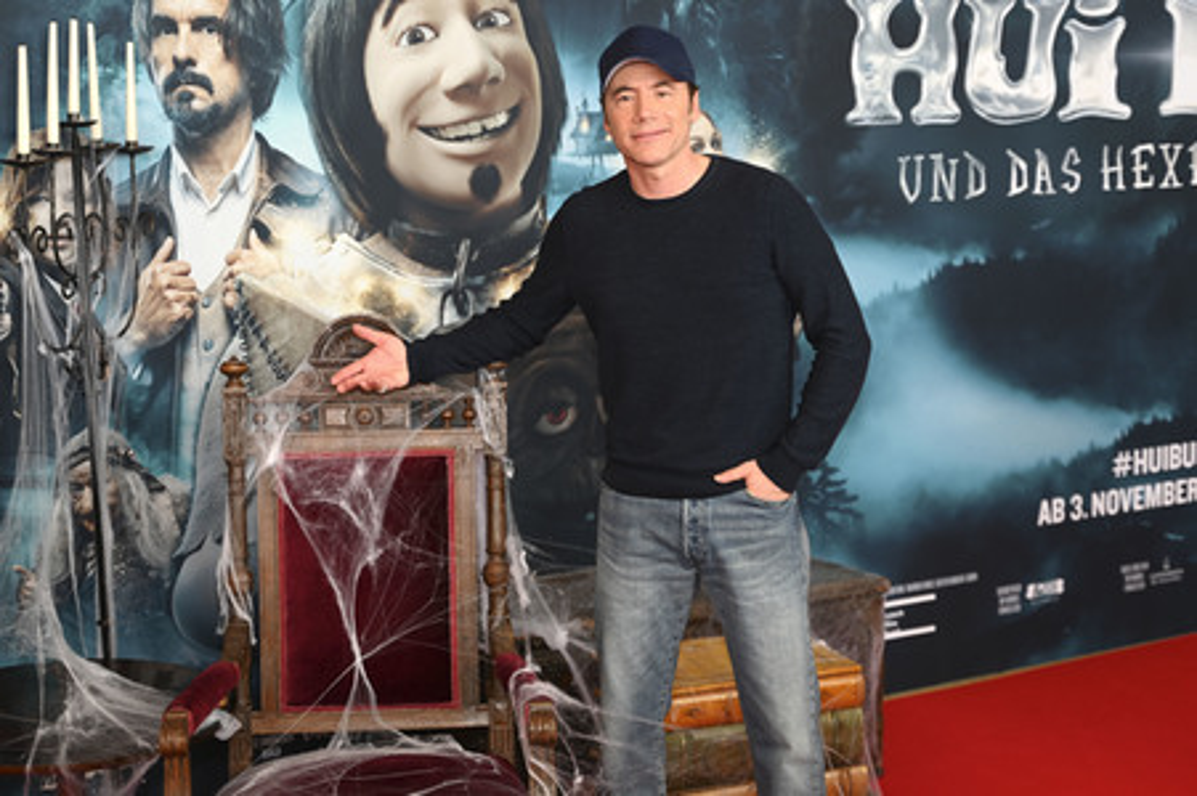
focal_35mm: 57
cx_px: 598
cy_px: 398
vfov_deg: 23.7
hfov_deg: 35.1
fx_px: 1894
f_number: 2.8
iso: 400
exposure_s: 1/125
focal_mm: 57
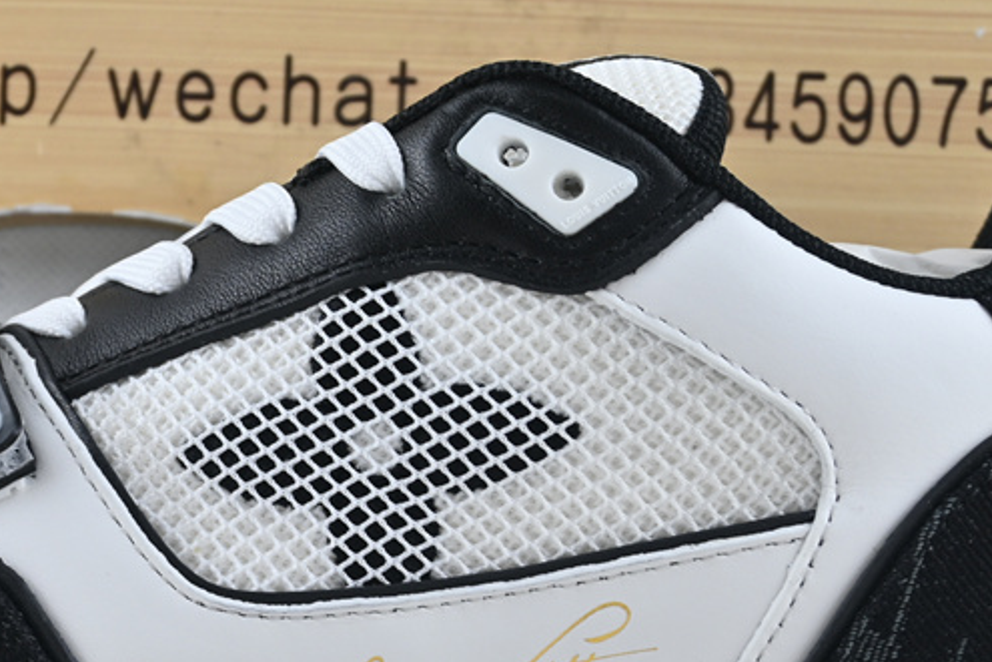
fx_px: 3609
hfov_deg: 15.6
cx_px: 275
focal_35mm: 131
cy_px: 556
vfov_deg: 10.4
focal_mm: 36
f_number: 5.3
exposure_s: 1/40
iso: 100
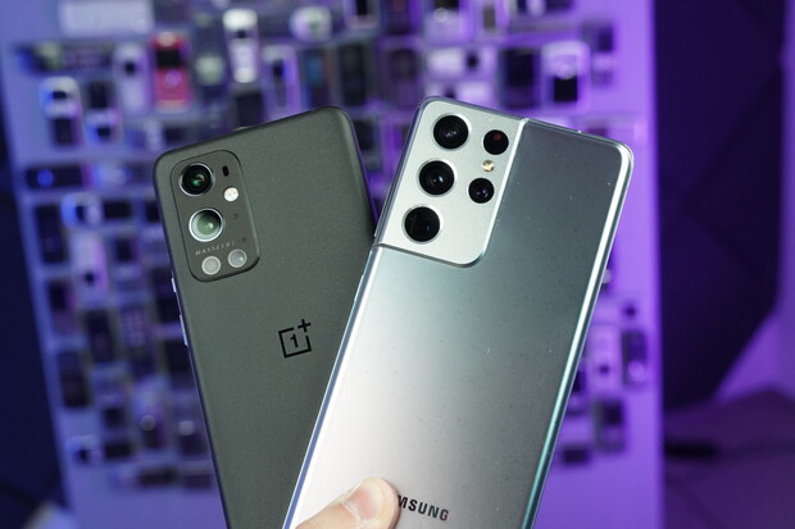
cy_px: 264
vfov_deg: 26.0
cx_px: 398
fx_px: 1148
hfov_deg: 38.2
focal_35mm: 52
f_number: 8
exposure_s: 1/125
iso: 3200
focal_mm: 52
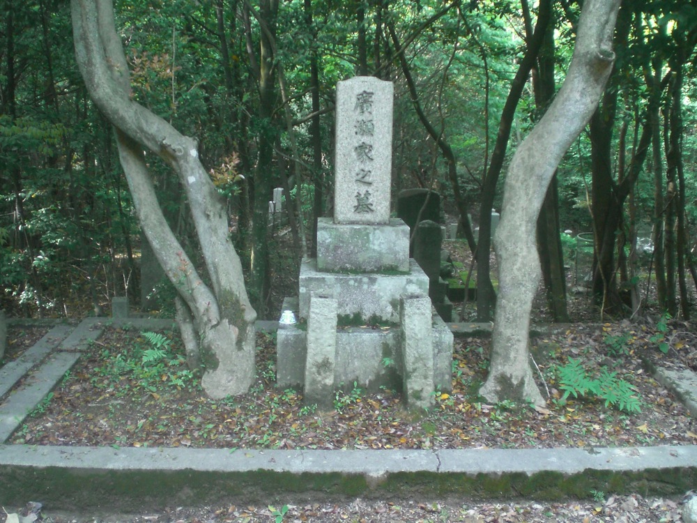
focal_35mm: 38
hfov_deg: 49.0
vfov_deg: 37.7
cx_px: 348
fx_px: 765
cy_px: 262
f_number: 3.1
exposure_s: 1/60
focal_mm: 6.3
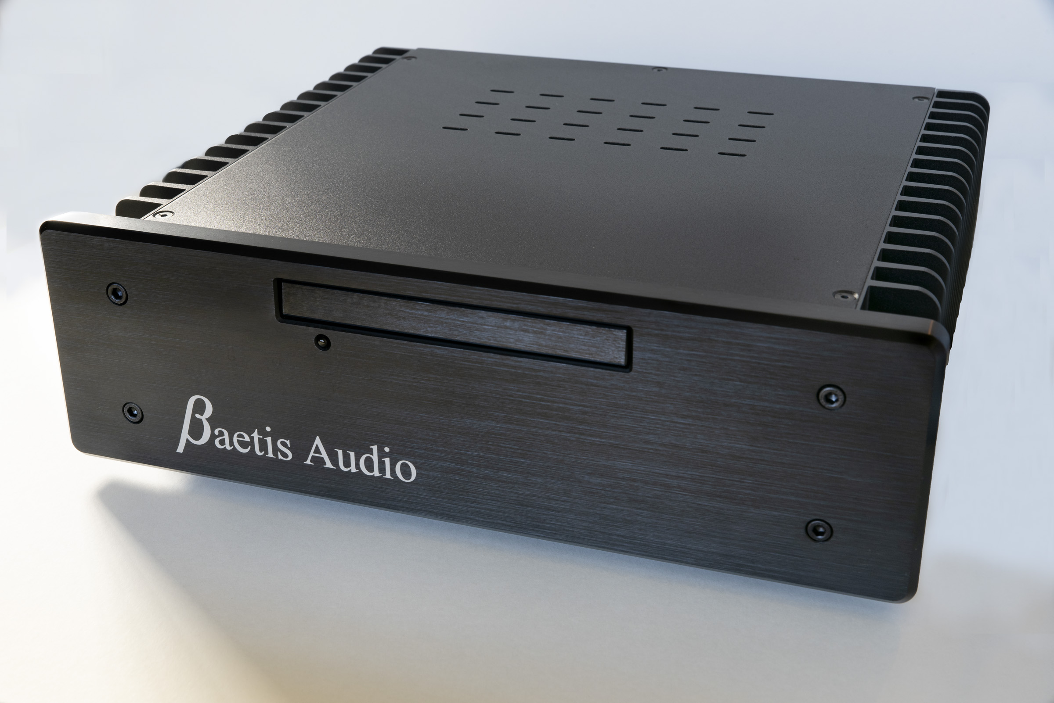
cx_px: 527
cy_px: 352
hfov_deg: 35.6
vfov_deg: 24.2
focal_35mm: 56
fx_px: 1640
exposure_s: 1/4
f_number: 18
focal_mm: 56
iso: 320
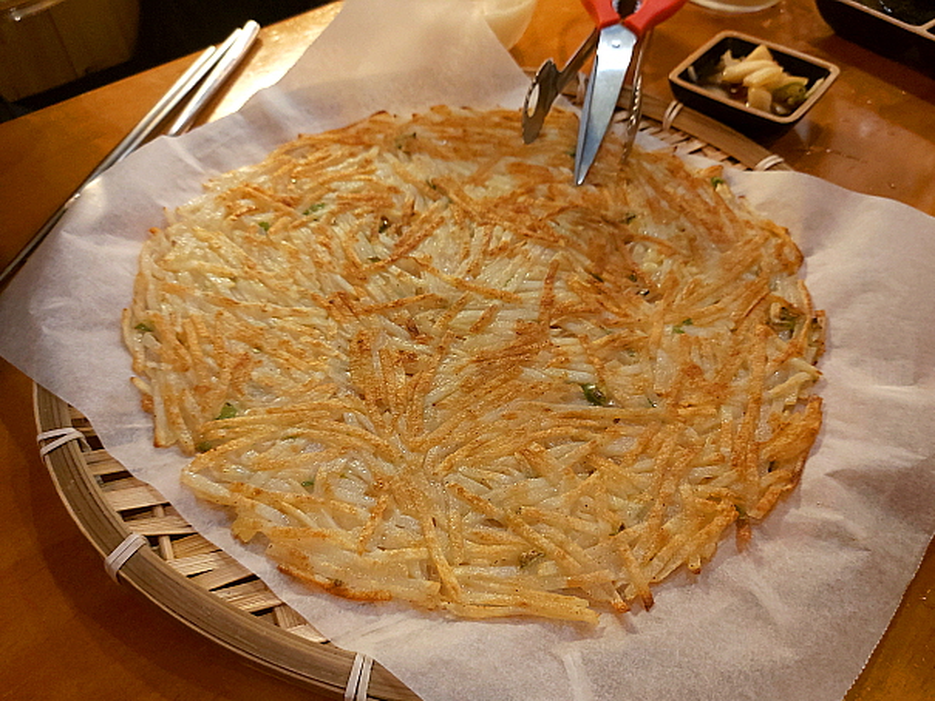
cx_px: 468
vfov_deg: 54.9
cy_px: 350
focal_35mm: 25
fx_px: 675
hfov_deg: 69.4
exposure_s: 1/24
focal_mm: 4.58
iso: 500
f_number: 2
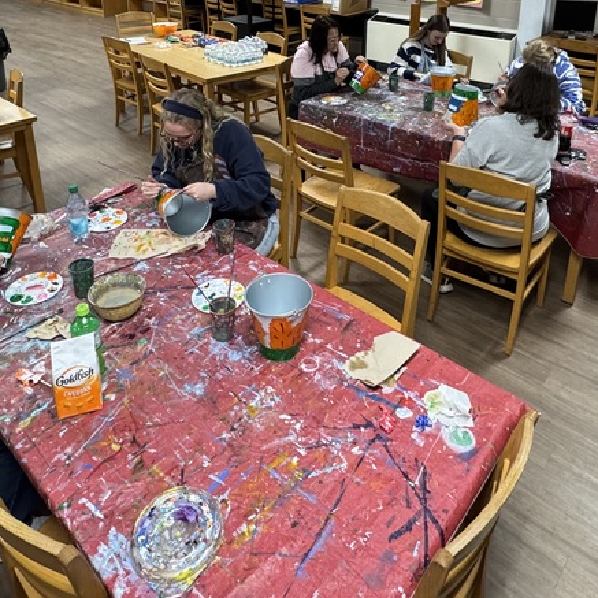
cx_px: 311
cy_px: 105
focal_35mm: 29
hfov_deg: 55.6
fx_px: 567
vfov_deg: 51.5
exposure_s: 1/60
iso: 320
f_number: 2.2
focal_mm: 2.22
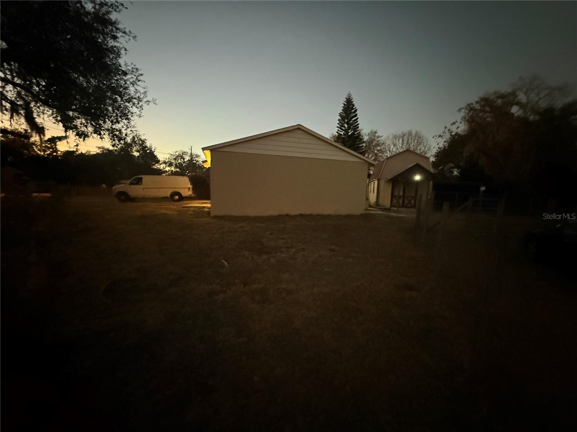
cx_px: 288
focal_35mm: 14
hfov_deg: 102.1
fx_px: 233
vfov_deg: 85.7
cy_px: 216
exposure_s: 1/30
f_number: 2.2
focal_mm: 2.22
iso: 2500
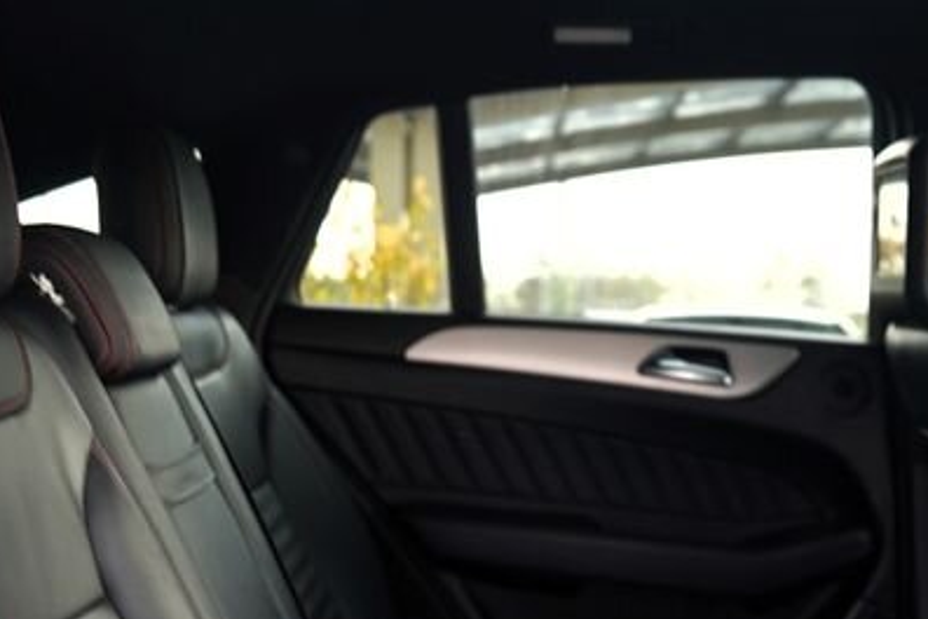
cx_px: 764
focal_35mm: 62
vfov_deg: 21.1
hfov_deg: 31.4
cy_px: 630
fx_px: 1598
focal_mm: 24
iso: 320
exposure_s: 1/30
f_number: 2.8
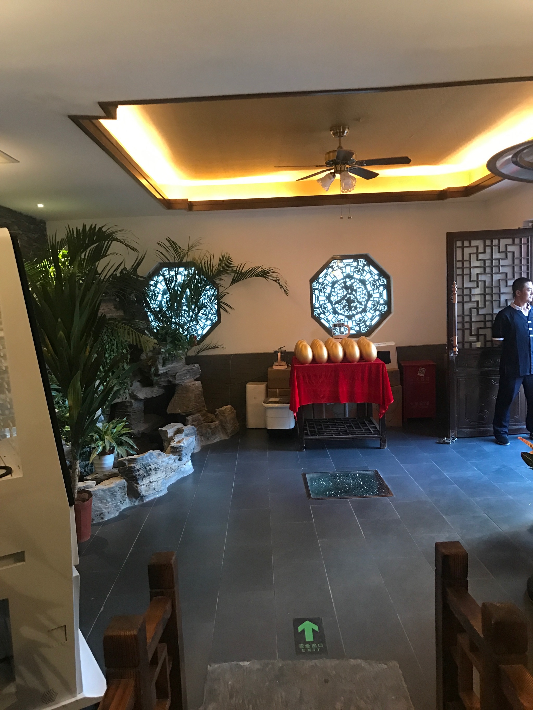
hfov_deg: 49.8
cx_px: 266
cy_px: 355
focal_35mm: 28
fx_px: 575
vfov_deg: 63.4
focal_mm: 3.99
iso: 100
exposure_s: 1/14
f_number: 1.8
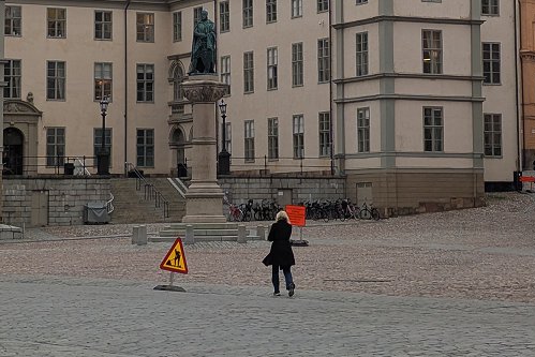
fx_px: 1903
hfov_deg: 16.0
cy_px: -1
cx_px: 274
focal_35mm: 128
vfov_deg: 10.6
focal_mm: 6.81
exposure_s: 1/232
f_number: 1.85
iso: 51
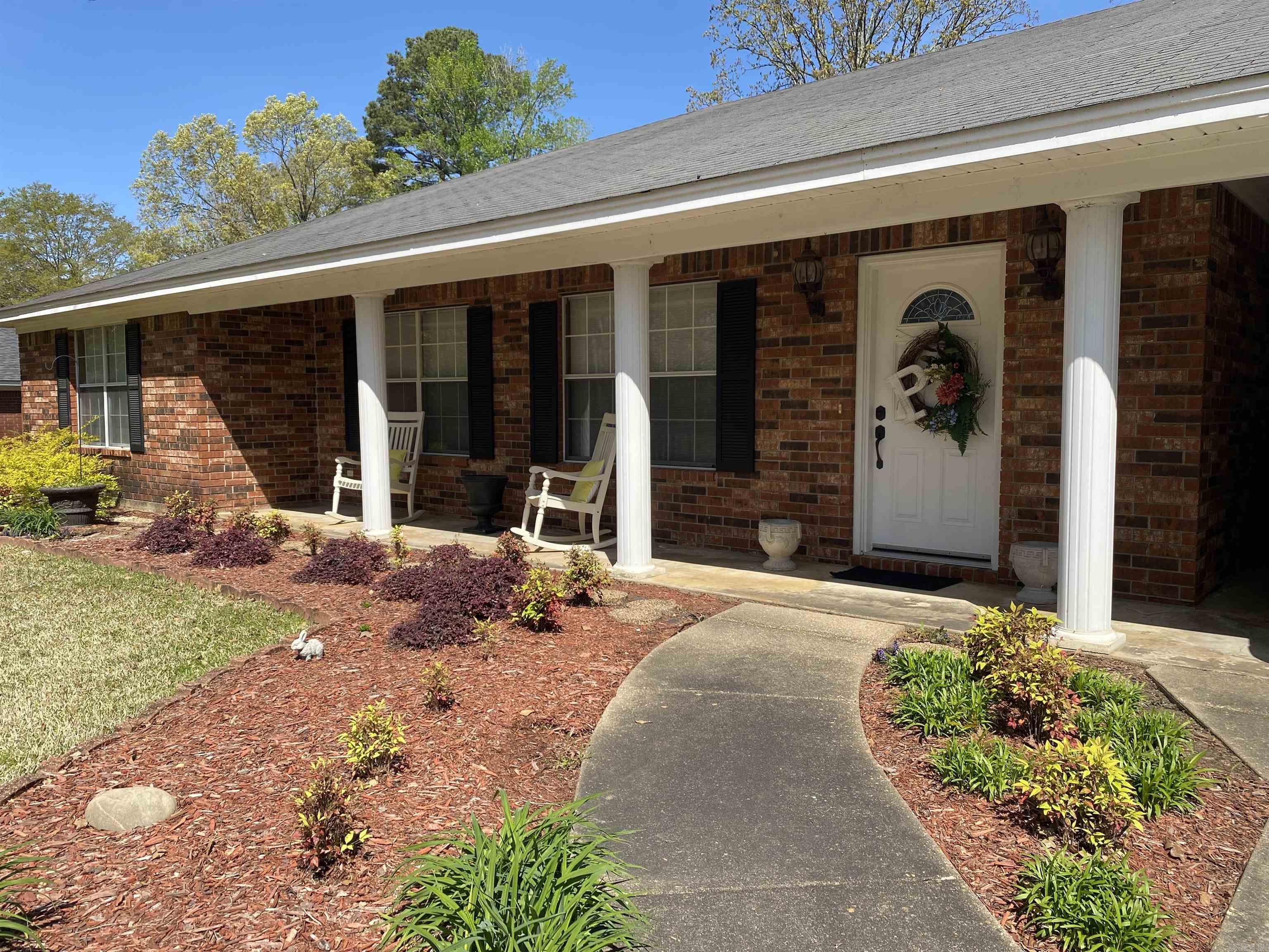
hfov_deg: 67.3
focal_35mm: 26
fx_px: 953
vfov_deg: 53.1
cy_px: 476
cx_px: 634
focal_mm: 4.25
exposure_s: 1/2105
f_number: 1.8
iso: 32
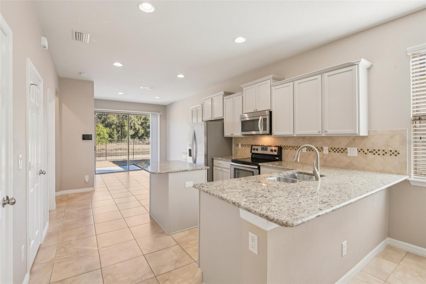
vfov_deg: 73.7
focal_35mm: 16
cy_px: 142
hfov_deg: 96.7
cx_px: 213
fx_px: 189
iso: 400
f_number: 8
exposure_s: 1/40
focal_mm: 16
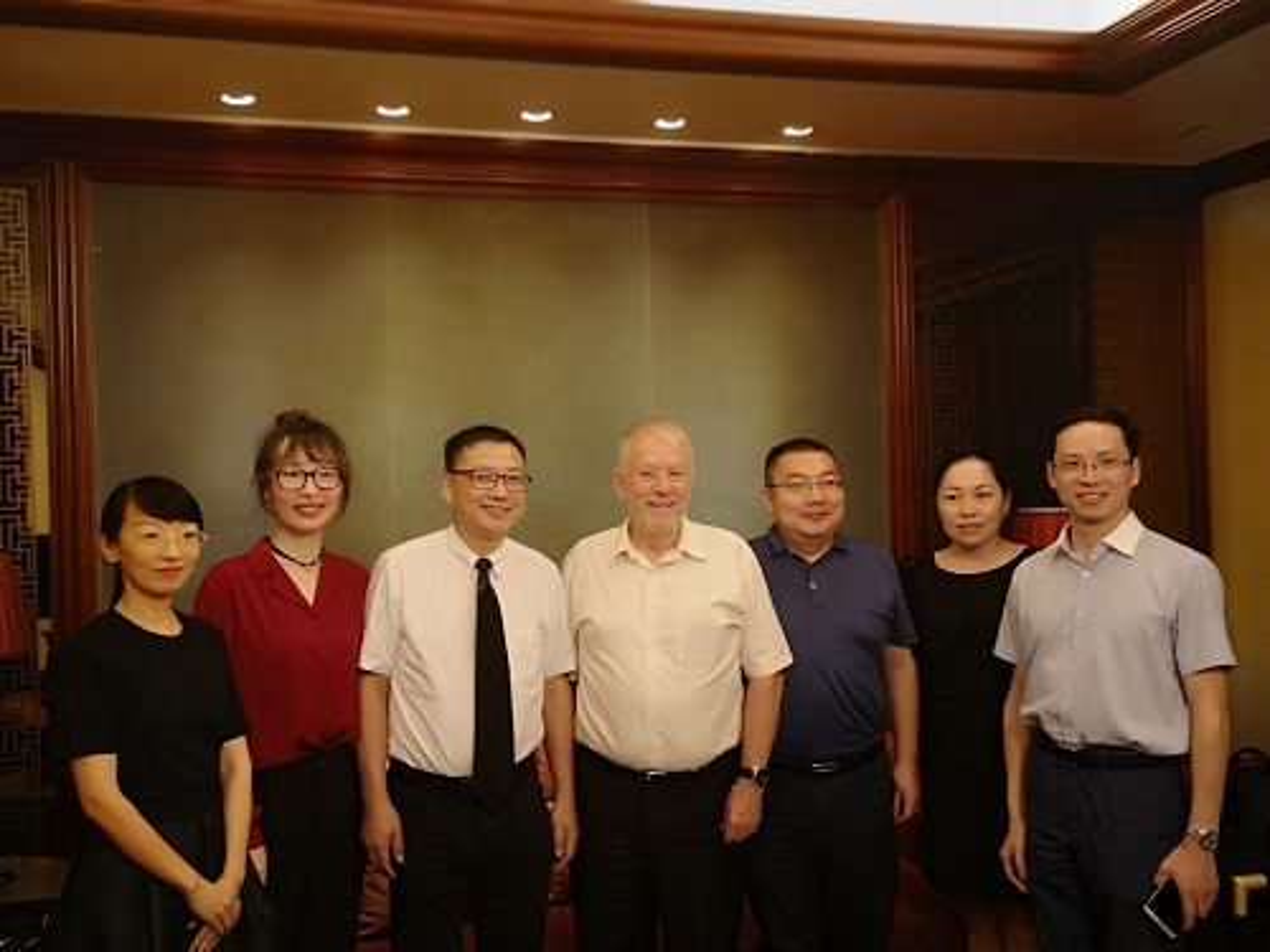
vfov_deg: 41.8
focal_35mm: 34
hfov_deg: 54.0
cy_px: 476
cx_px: 635
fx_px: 1247
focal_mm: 3.95
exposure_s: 1/25
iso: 400
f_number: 1.8
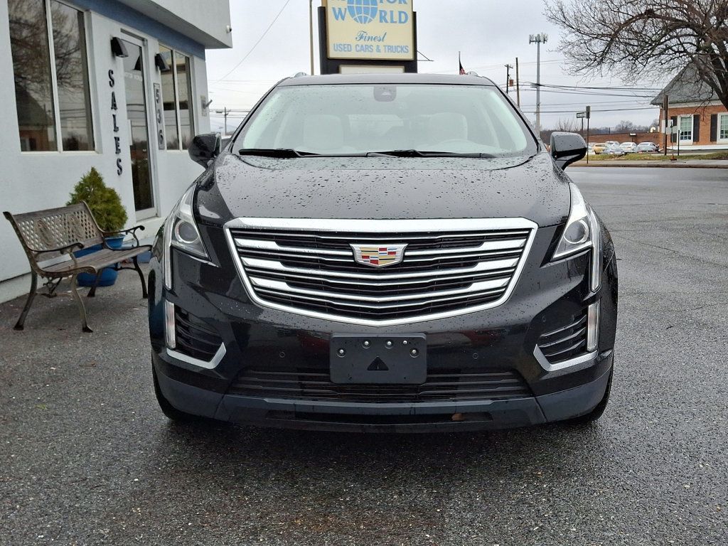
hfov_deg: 69.4
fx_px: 526
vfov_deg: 54.9
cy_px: 273
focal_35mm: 25
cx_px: 364
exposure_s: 1/625
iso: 25
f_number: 1.8
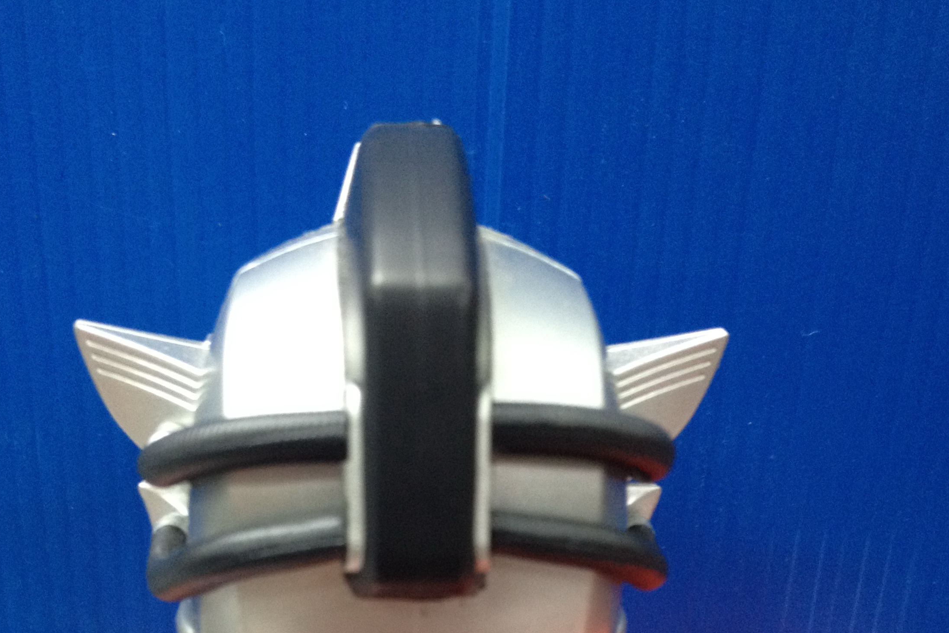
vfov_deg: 23.9
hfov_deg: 36.8
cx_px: 432
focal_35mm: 54
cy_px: 648
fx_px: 1423
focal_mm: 4.28
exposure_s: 1/20
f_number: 2.4
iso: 160
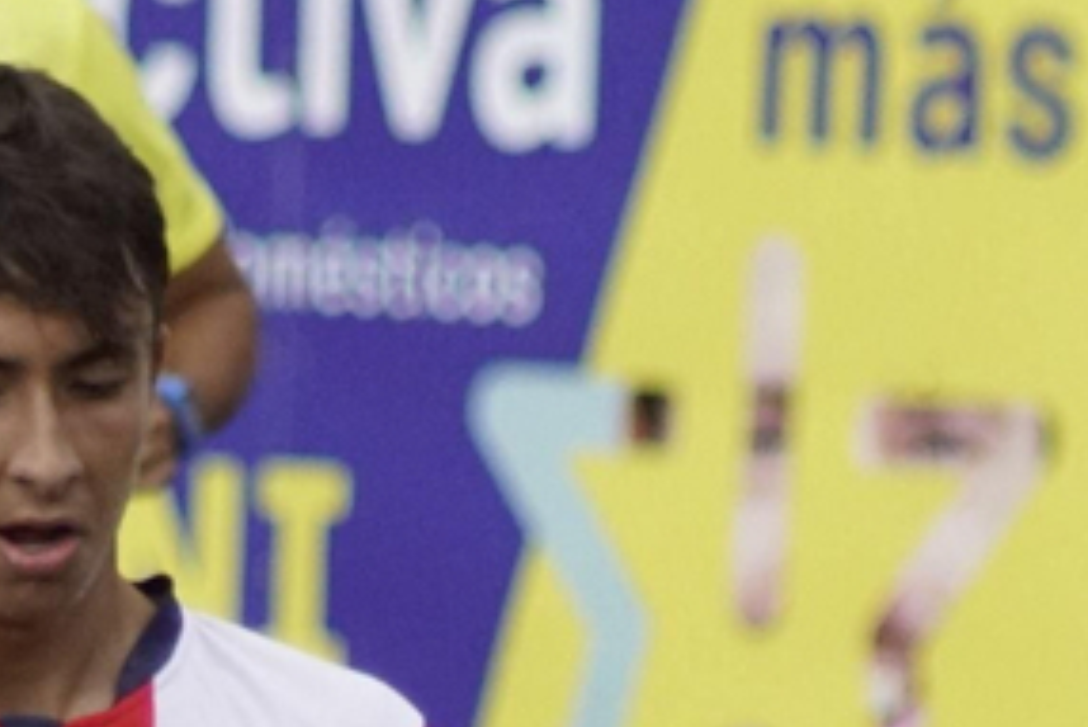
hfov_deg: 1.5
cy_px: 1616
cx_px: 91
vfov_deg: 1.0
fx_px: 40607
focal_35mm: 1343
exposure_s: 1/1600
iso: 1250
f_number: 5.6
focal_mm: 160
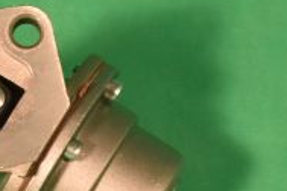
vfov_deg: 6.0
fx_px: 1818
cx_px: 33
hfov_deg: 9.0
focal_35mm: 228
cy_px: 258
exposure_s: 1/80
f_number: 18
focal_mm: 48
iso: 1100
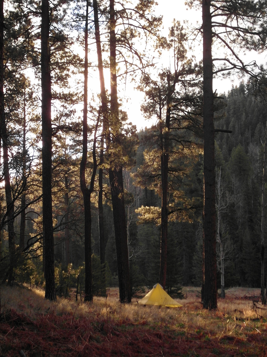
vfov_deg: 38.2
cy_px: 178
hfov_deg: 29.1
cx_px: 134
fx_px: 514
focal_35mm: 50
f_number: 4.4
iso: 200
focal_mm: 9.1
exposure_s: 1/45
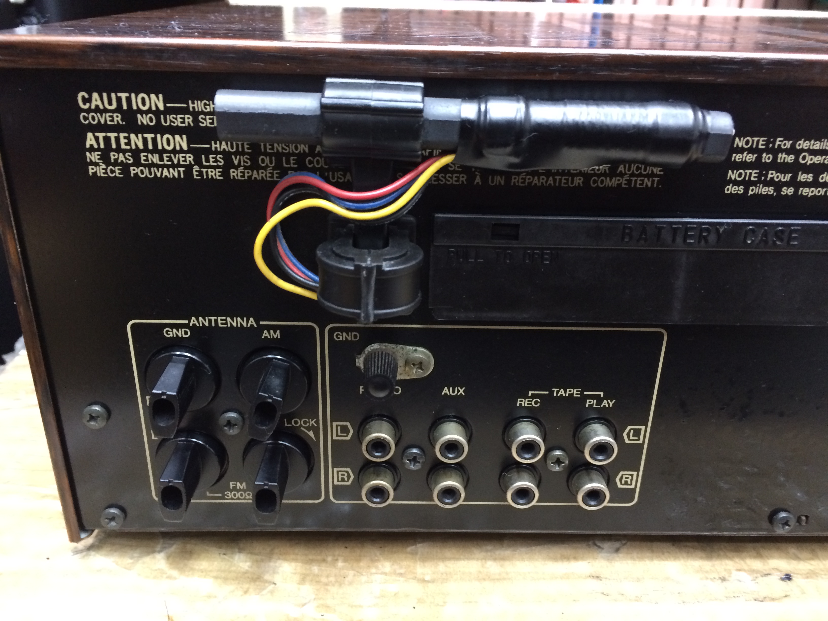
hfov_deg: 61.7
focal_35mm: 29
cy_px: 310
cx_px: 414
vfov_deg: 48.2
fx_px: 694
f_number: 2.2
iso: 320
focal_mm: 4.15
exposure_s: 1/17
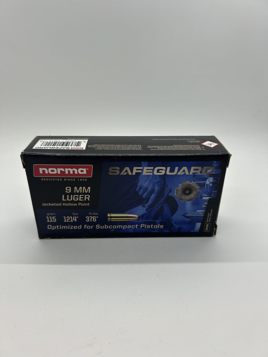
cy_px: 178
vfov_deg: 67.3
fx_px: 268
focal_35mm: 26
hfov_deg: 53.1
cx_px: 134
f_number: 1.5
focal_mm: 5.7
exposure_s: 1/383
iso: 50
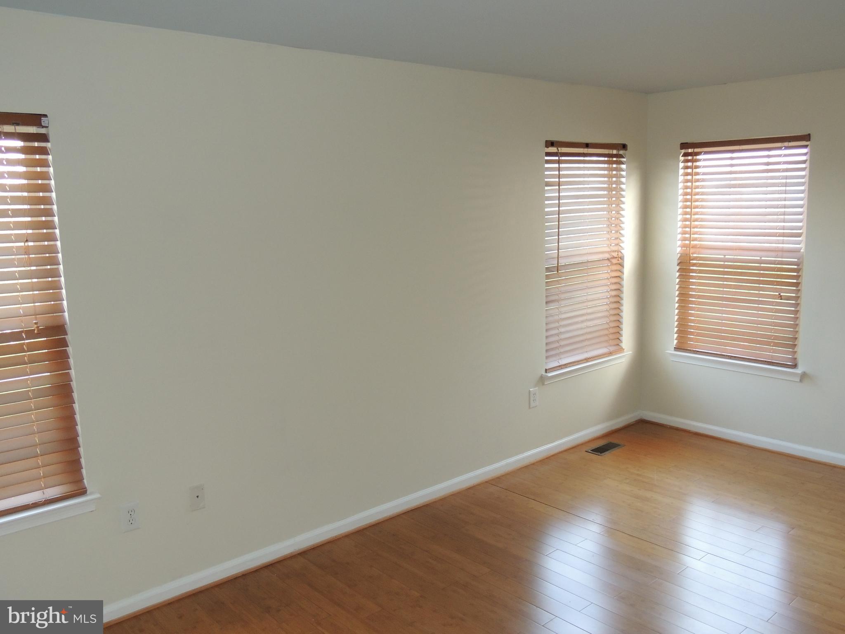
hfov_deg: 60.0
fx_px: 732
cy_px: 317
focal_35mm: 30
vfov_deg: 46.8
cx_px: 422
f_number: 3.1
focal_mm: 5.3
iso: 320
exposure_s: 1/40
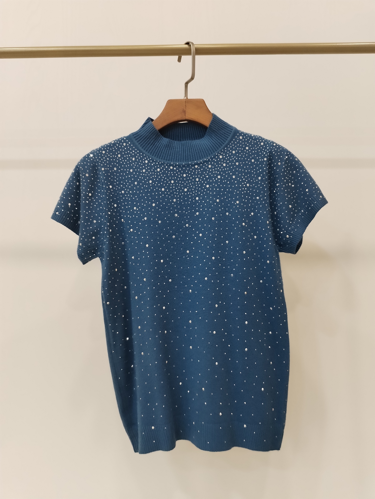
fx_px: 419
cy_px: 250
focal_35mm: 29
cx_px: 188
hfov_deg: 48.2
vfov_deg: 61.7
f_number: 1.8
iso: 412
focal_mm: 4.75
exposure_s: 1/60
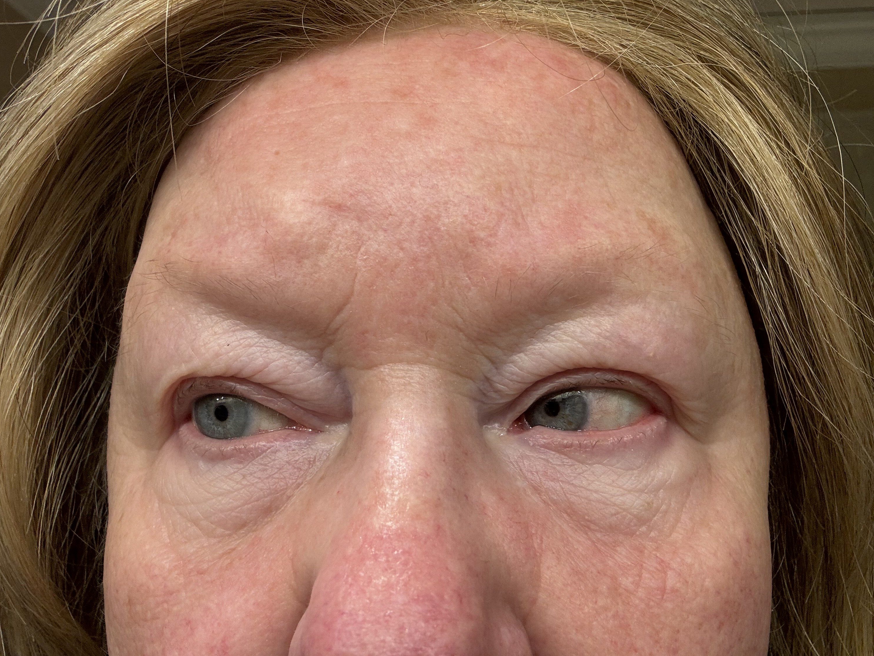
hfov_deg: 58.3
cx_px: 425
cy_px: 318
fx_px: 783
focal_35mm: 31
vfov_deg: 45.4
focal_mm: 2.69
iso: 64
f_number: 1.9
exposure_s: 1/120
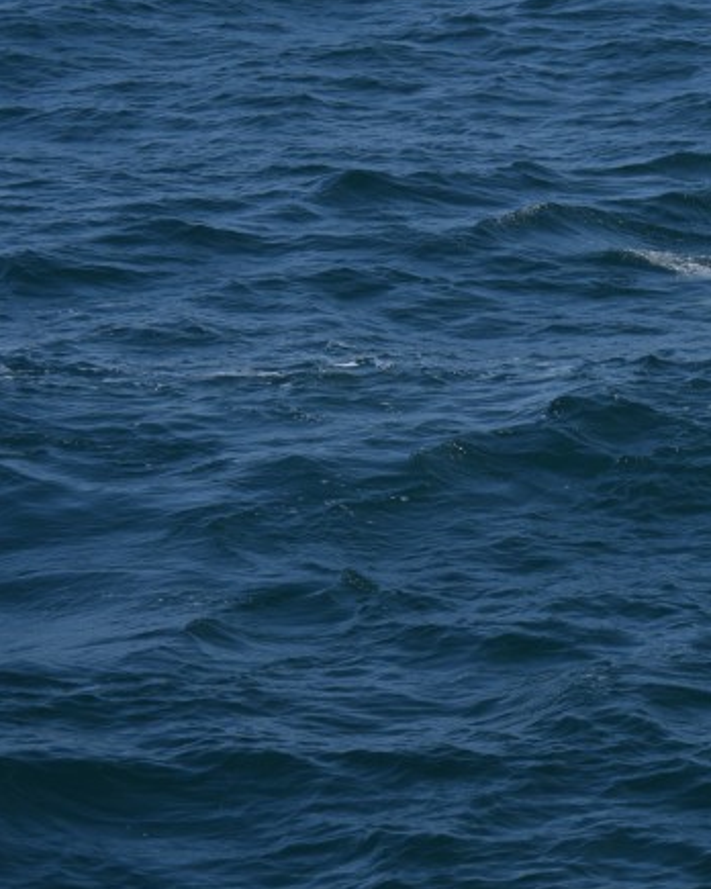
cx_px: 1066
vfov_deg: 10.0
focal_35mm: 192
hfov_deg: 7.9
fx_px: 5055
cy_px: 292
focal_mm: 55
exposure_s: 1/1600
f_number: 5.6
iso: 200
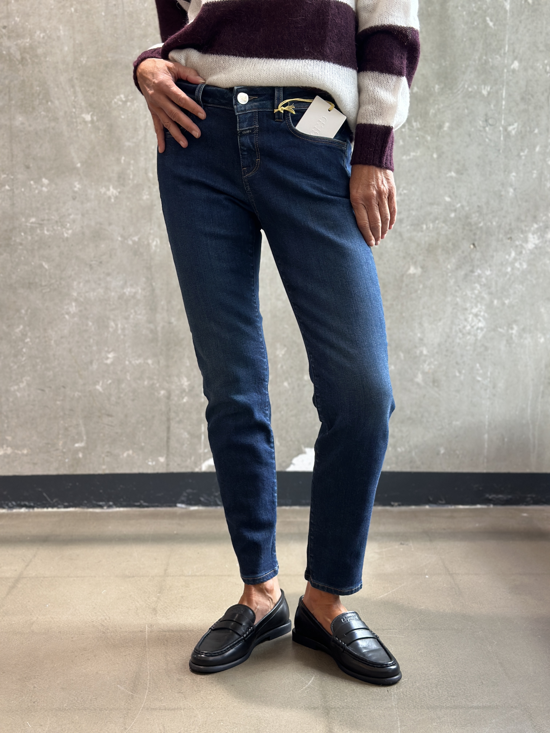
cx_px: 275
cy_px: 366
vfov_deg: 39.7
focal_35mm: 48
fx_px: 1017
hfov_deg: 30.3
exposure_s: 1/107
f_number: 1.78
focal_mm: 6.86
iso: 125
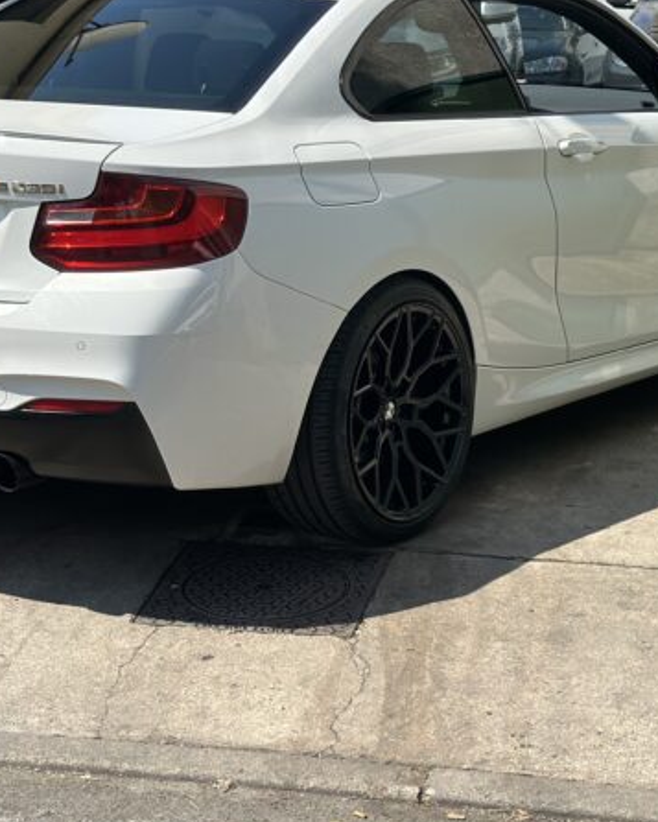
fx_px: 2044
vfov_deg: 22.7
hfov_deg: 18.3
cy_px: 280
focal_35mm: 84
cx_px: 271
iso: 64
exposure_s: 1/4184
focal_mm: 6.86
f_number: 1.78
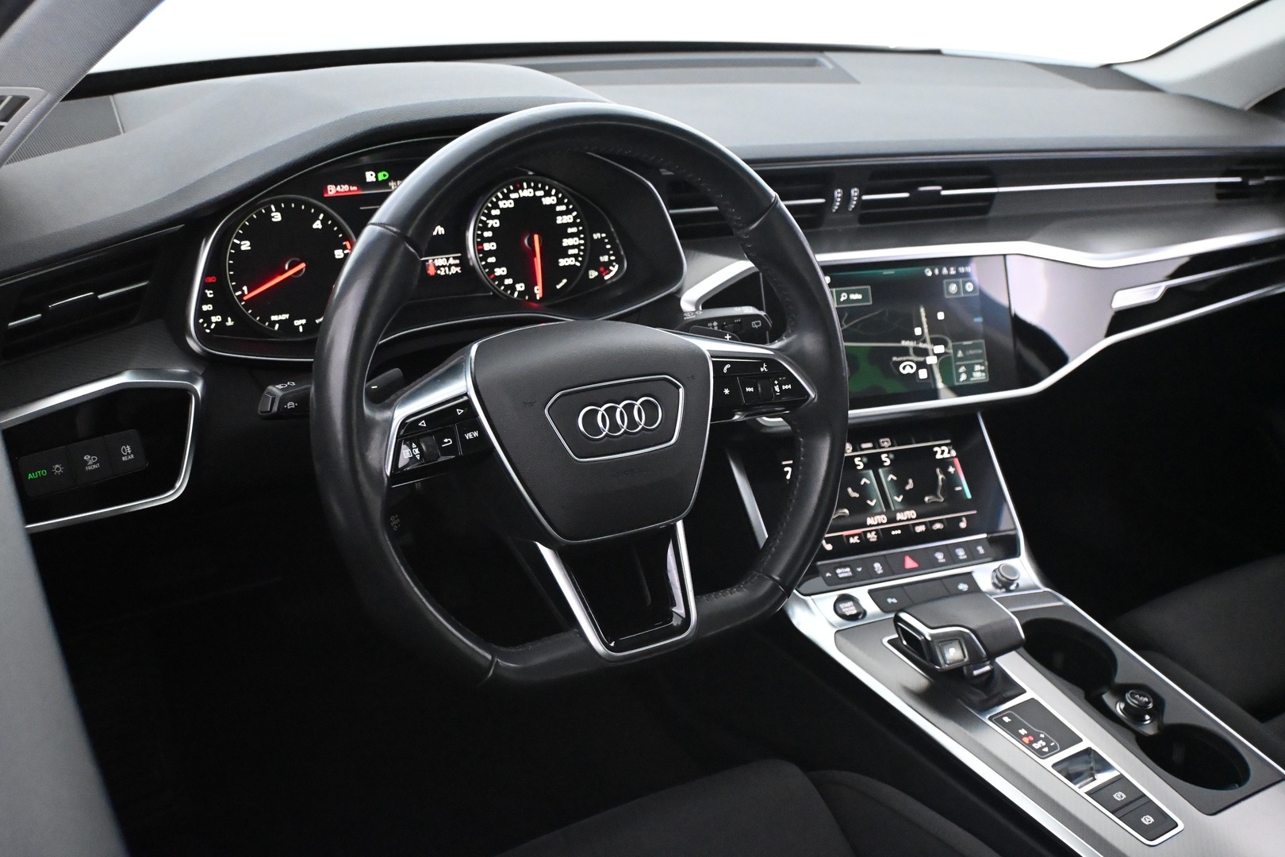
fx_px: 1231
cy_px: 428
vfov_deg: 38.4
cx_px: 642
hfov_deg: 55.1
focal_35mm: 34
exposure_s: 1/60
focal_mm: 23
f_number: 4.2
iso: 8000
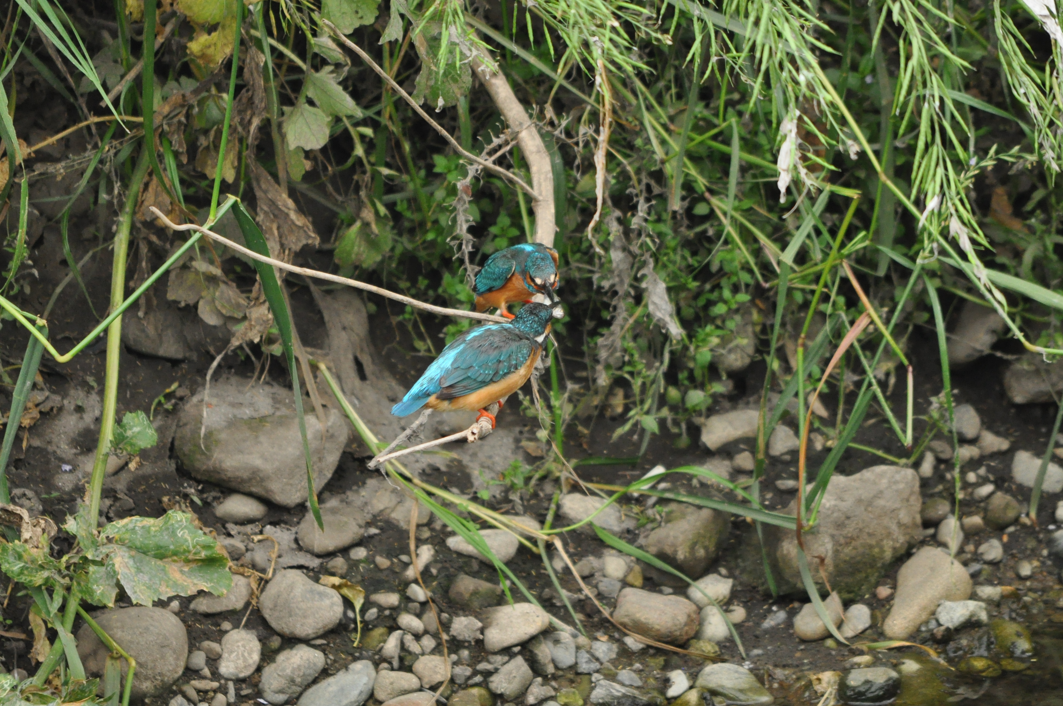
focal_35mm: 865
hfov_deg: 2.4
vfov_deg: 1.6
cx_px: 505
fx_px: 25509
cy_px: 344
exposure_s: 1/500
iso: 1400
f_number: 6.3
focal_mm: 500
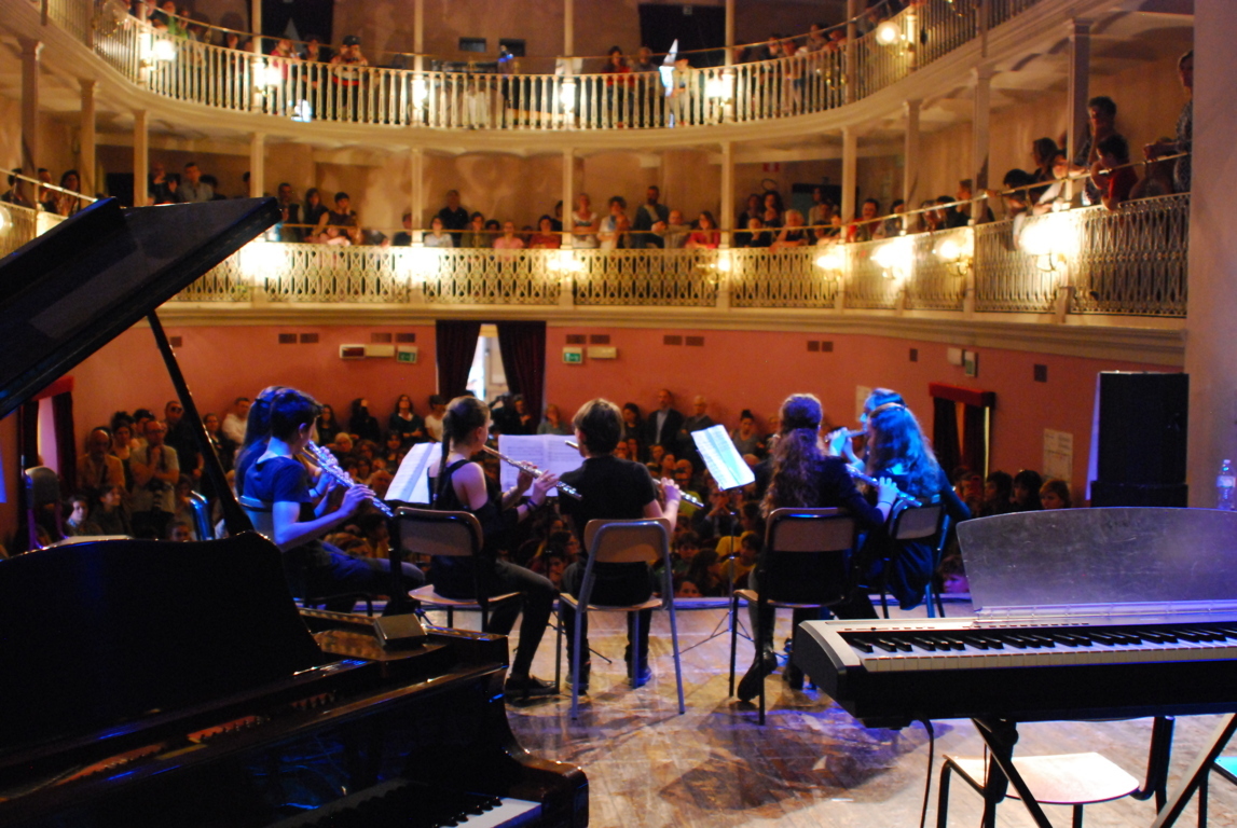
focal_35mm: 42
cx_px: 618
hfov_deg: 46.3
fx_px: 1445
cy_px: 414
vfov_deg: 32.0
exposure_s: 1/30
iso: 1600
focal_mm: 28
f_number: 3.5
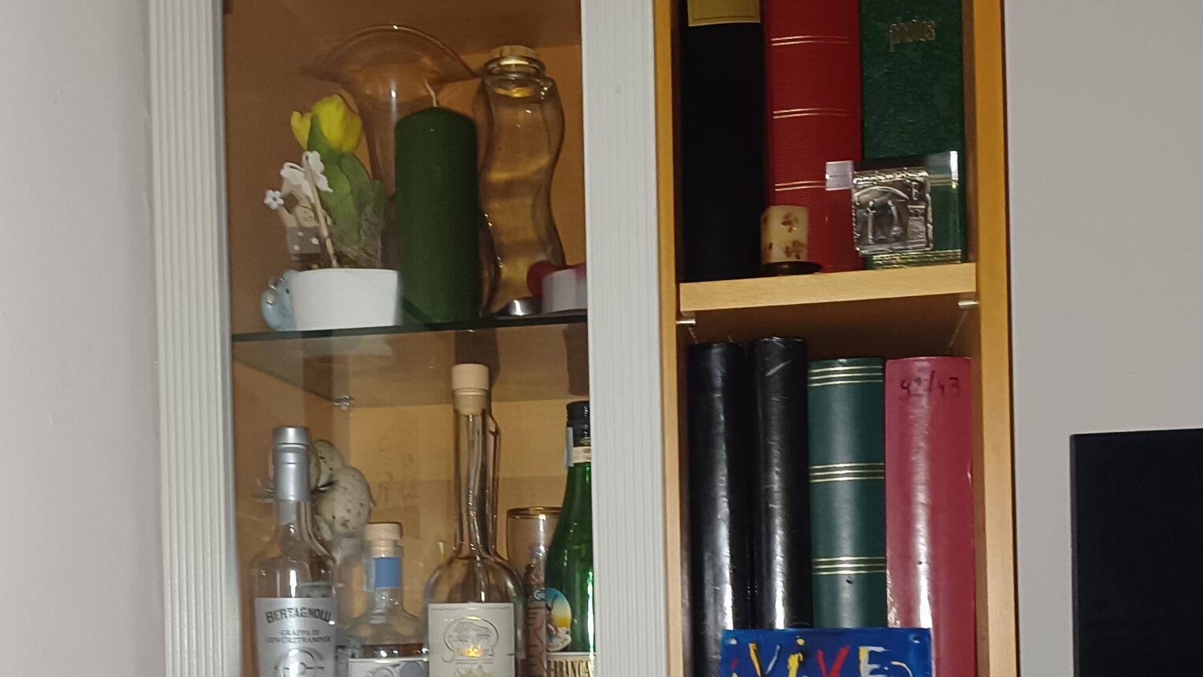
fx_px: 1467
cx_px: 531
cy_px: 607
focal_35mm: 46
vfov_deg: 25.2
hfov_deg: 44.5
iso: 500
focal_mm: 4.6
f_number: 1.8
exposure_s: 1/25
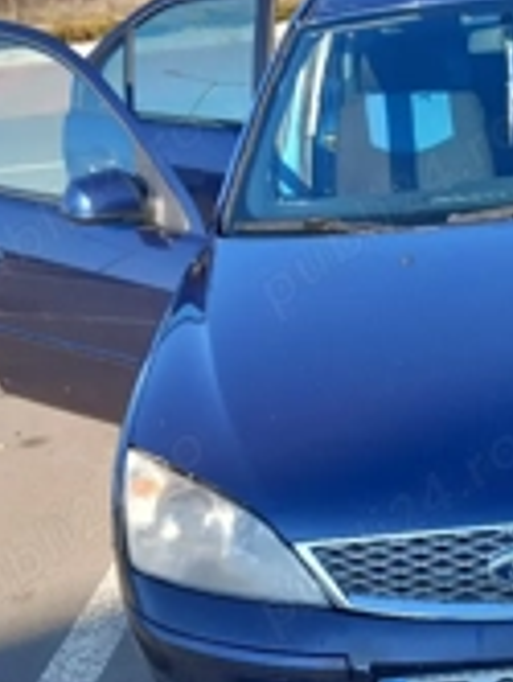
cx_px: 472
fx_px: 1281
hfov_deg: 22.1
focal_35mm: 65
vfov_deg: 28.9
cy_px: 579
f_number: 1.8
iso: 20
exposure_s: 1/100
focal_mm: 4
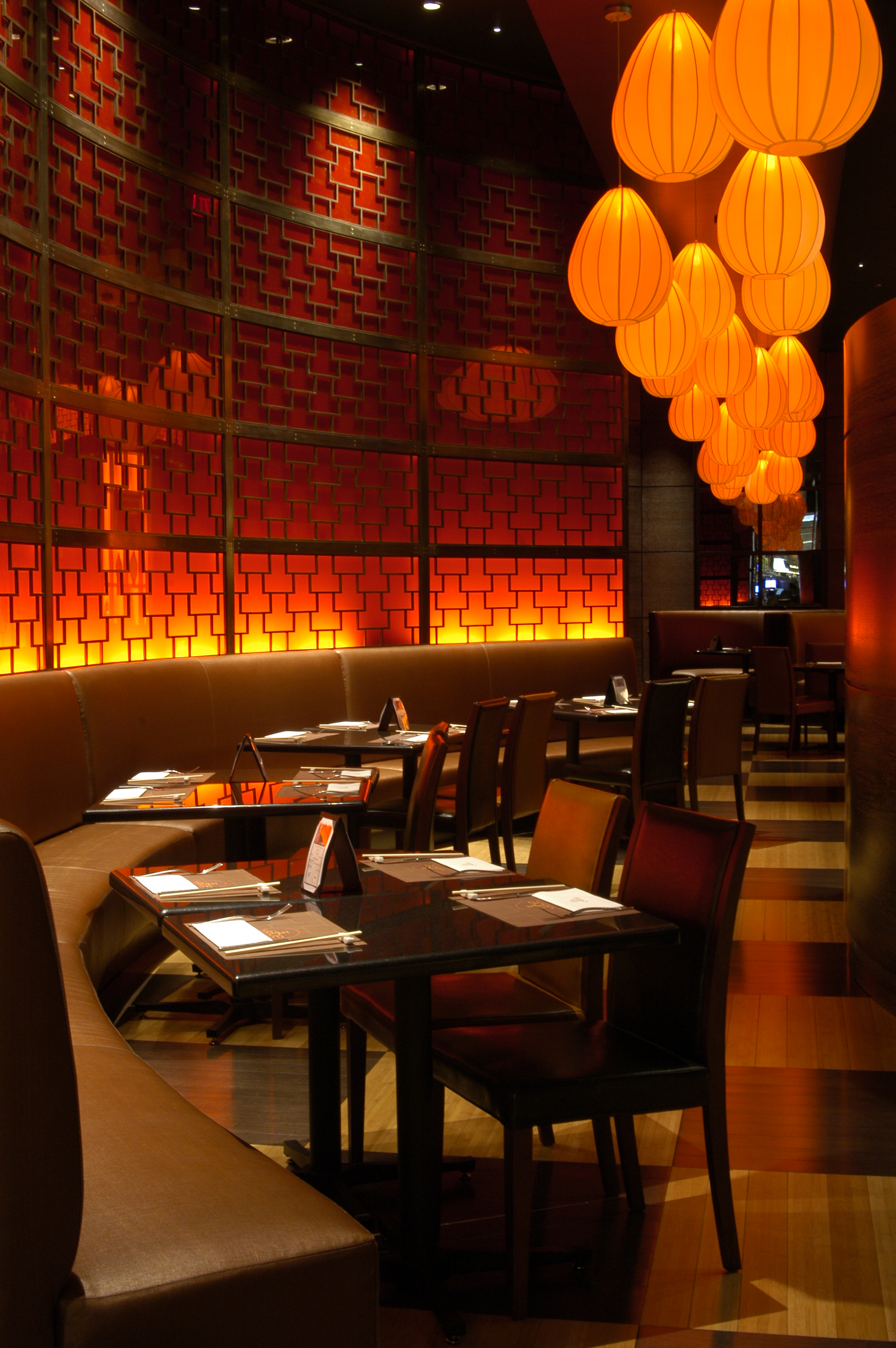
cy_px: 674
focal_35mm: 42
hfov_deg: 31.8
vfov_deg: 46.4
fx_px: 1571
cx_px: 448
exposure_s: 6
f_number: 9
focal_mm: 28
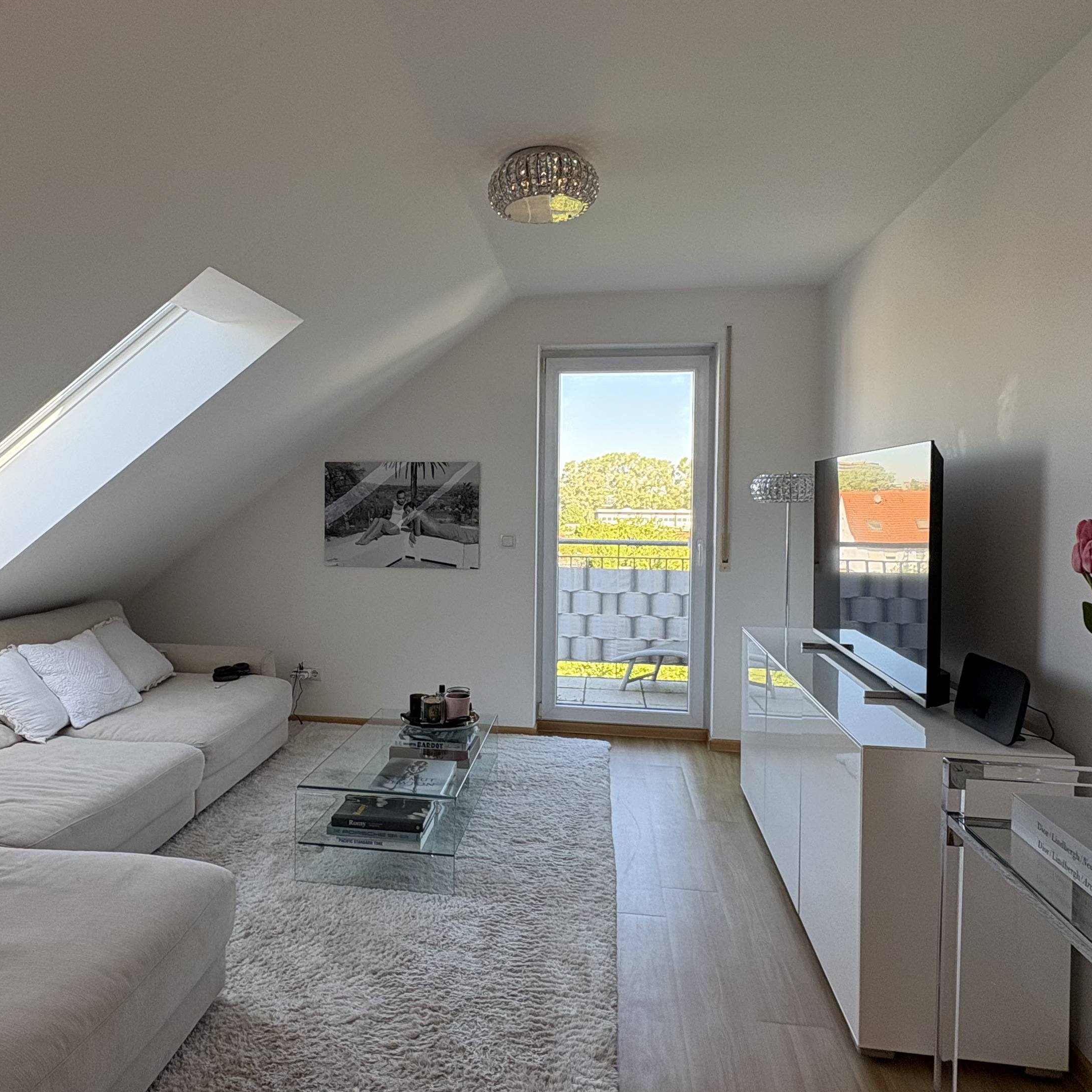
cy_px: 513
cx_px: 466
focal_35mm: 23
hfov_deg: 66.9
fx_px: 821
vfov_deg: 67.2
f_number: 2.2
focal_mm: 2.22
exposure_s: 1/159
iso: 64
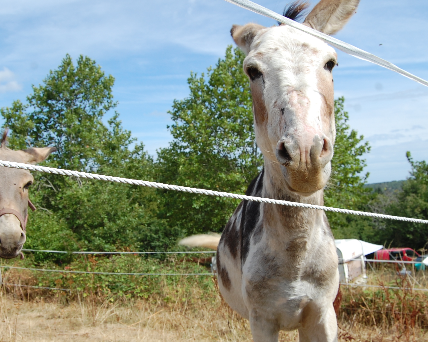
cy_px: 201
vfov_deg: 36.4
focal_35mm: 41
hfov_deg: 44.8
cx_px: 202
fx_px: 519
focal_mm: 18
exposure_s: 1/320
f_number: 9
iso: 200
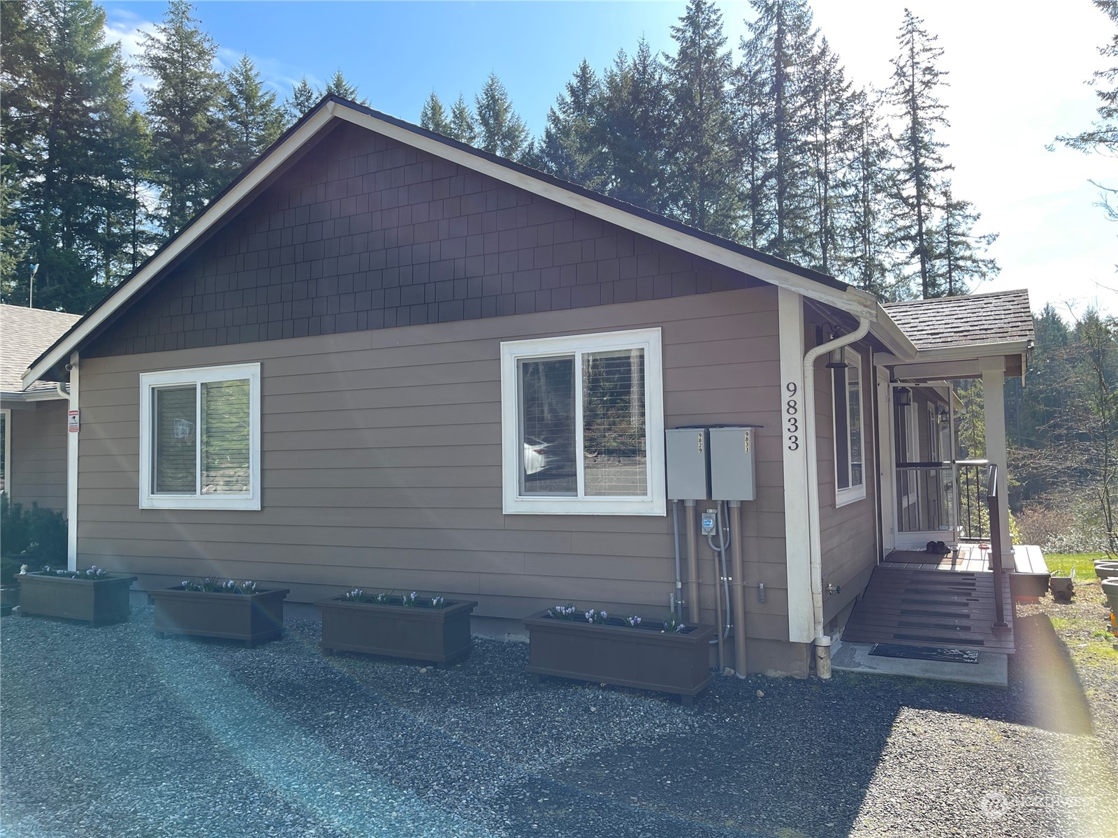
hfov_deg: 67.3
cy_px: 419
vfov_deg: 53.1
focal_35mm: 26
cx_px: 559
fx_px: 840
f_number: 1.6
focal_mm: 5.1
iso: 32
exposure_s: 1/700
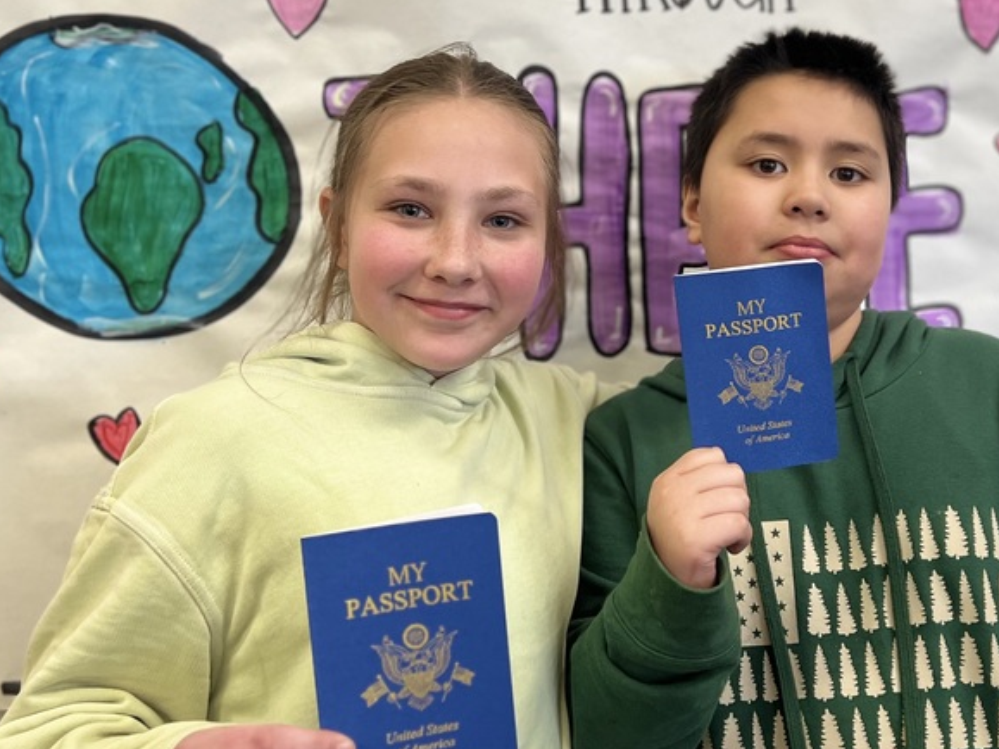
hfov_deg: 40.9
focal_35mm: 46
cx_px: 644
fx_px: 1327
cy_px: 269
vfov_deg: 31.3
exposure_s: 1/60
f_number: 1.5
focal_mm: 5.7
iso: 125
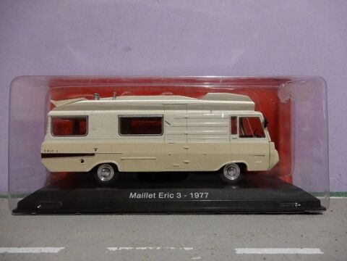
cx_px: 174
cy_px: 130
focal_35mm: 24
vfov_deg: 56.8
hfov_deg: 71.6
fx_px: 241
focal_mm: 4.3
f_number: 3.4
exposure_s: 1/8
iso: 500
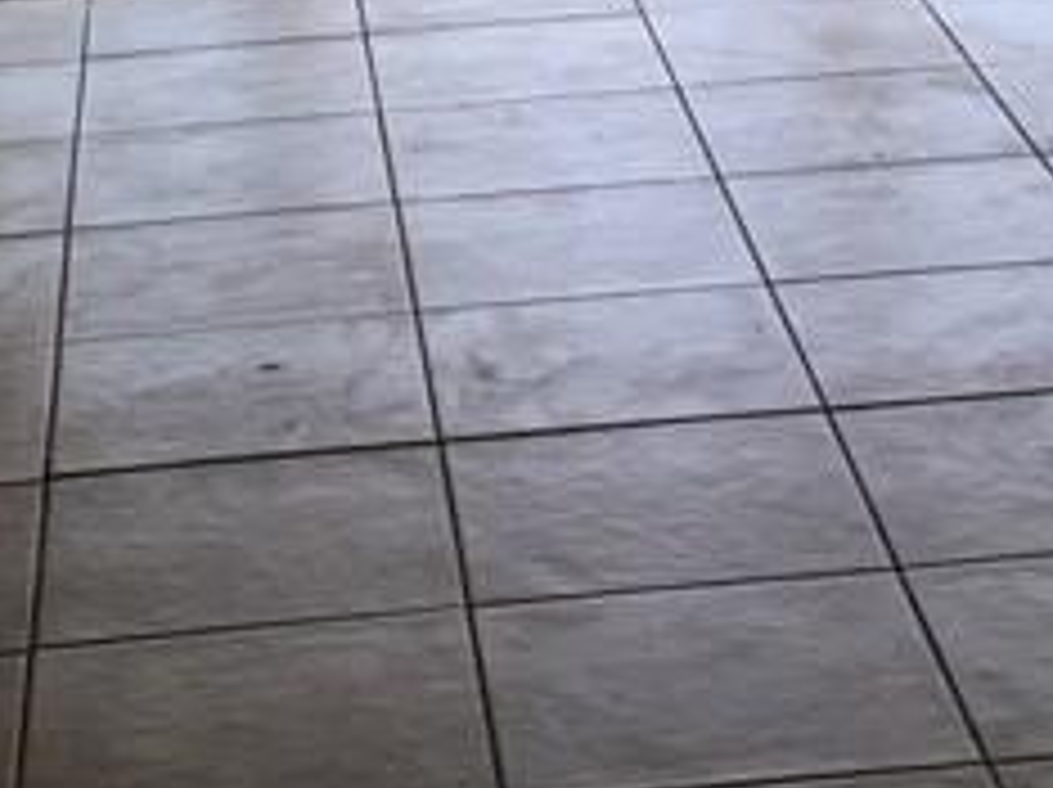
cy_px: -747
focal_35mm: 127
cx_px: 495
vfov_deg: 10.7
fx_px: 3859
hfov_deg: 15.5
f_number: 2.2
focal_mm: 4.15
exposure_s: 1/120
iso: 40
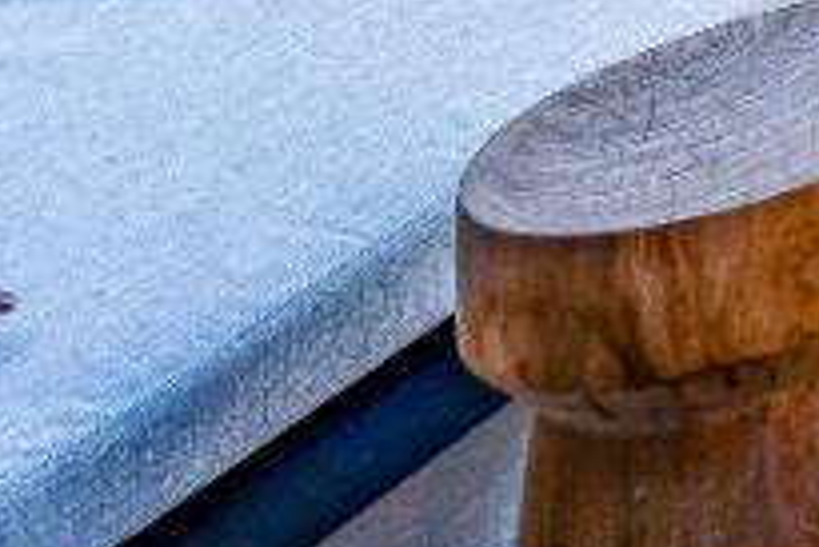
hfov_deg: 9.3
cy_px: -1302
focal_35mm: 117
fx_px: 2664
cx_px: 2928
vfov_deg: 8.7
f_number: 11
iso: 400
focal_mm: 16
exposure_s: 1/200
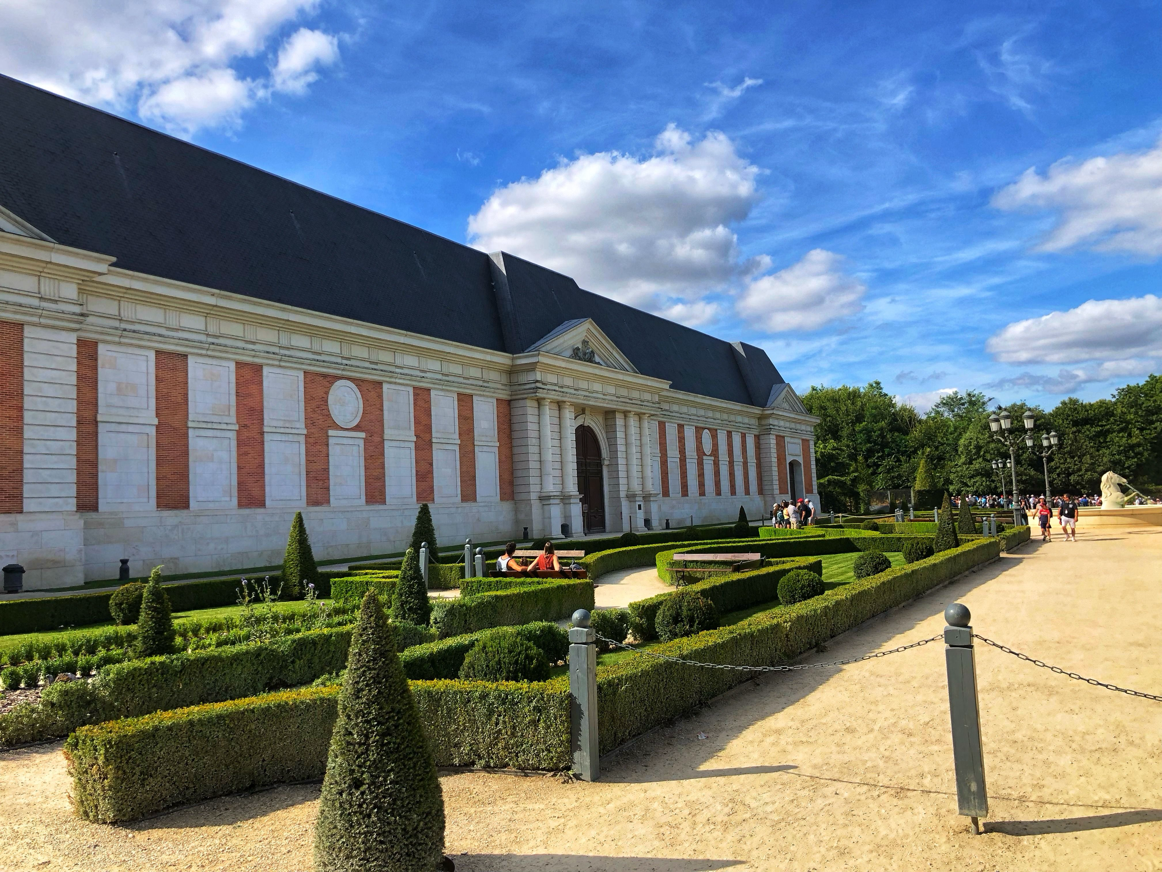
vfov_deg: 49.7
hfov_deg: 63.4
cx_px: 581
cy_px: 436
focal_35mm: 28
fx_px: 940
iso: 20
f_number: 1.8
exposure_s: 1/1453
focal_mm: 4
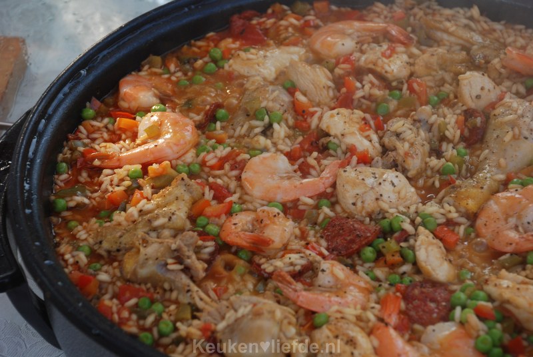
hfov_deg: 19.4
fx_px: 1557
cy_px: 178
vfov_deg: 13.1
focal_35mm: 105
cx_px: 266
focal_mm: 70
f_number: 5.6
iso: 200
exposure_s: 1/125
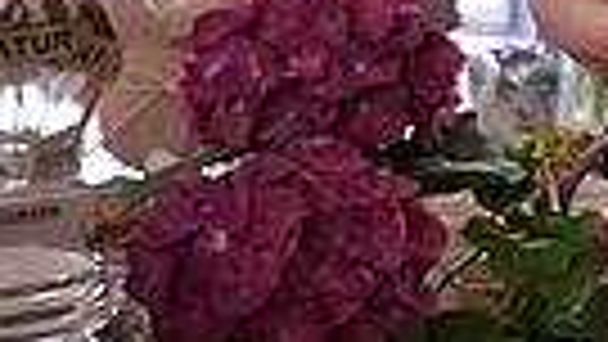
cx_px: 1279
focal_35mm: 148
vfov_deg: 8.1
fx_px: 2386
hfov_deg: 12.5
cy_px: -86
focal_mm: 5.54
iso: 800
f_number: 1.8
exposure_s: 1/250
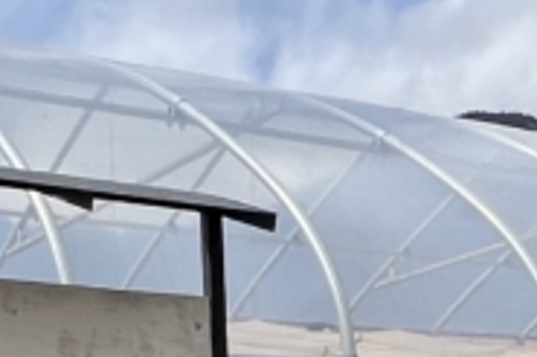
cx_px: 347
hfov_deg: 21.6
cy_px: 656
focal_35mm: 94
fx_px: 1401
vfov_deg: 13.0
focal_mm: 1.57
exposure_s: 1/1698
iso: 32
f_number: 1.8
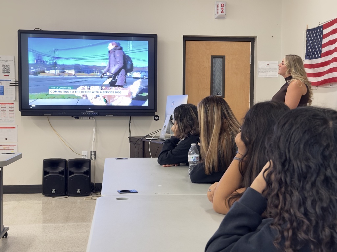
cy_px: 126
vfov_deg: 30.3
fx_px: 467
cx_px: 168
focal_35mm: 48
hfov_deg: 39.7
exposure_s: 1/40
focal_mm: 6.86
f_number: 1.78
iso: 200
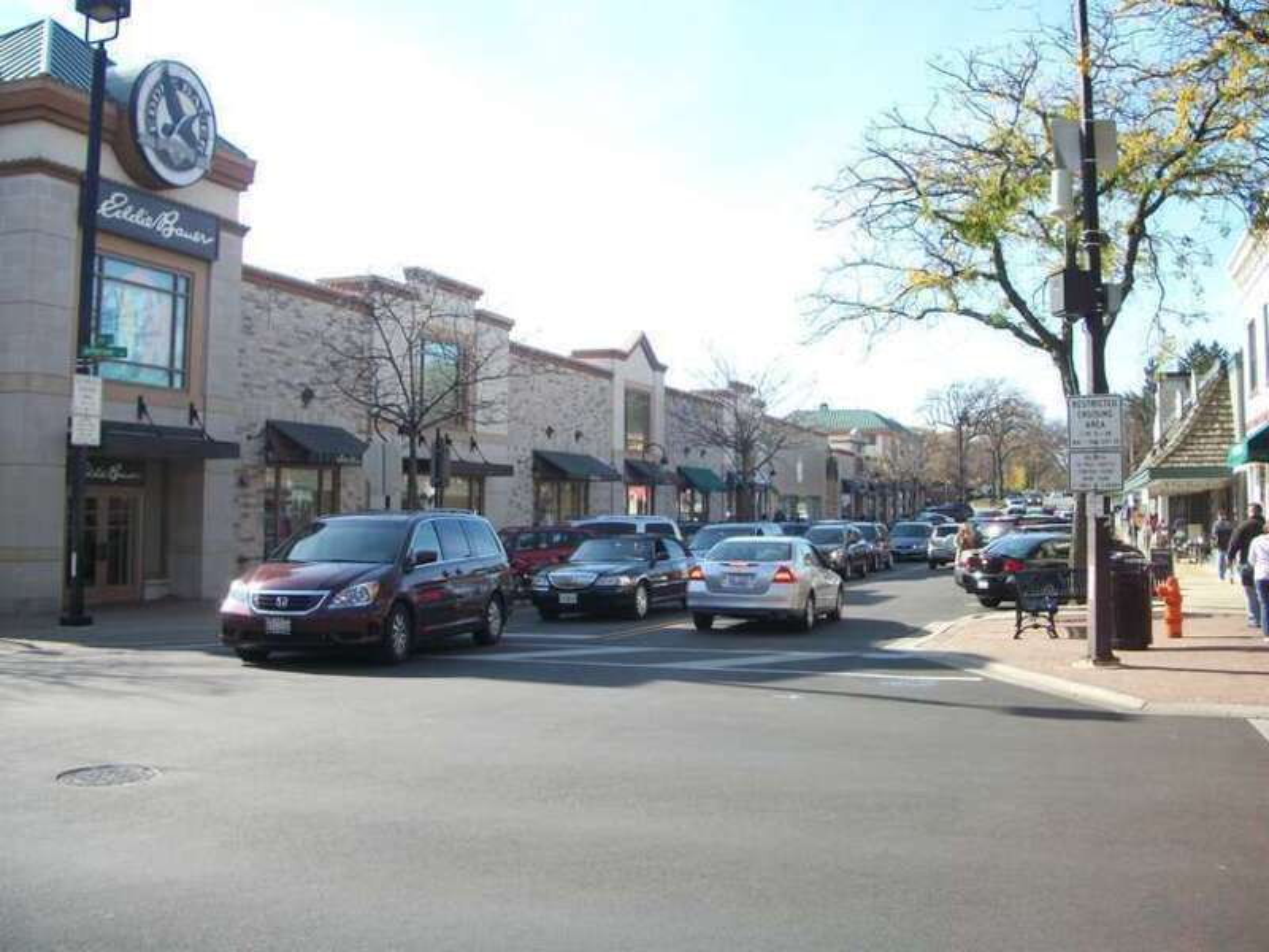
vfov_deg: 40.7
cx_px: 634
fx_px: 1283
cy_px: 476
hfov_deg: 52.6
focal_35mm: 35
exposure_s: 1/400
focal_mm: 6.3
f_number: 3.1
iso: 80
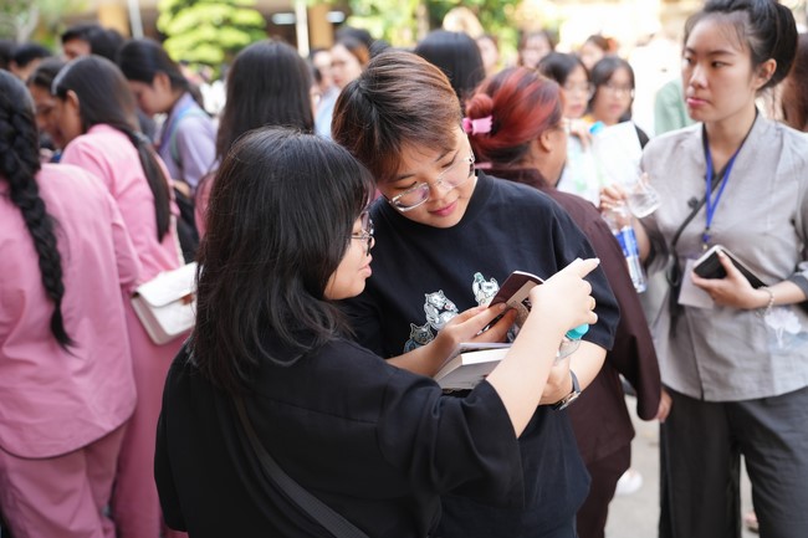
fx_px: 920
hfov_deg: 47.4
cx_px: 404
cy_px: 269
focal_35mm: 41
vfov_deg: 32.6
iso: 400
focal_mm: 41
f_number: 2.8
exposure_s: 1/400
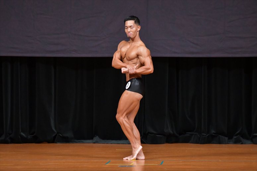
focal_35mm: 285
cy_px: 86
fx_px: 2034
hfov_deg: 7.2
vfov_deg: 4.8
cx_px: 128
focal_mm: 190
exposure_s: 1/400
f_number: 5.6
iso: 5000
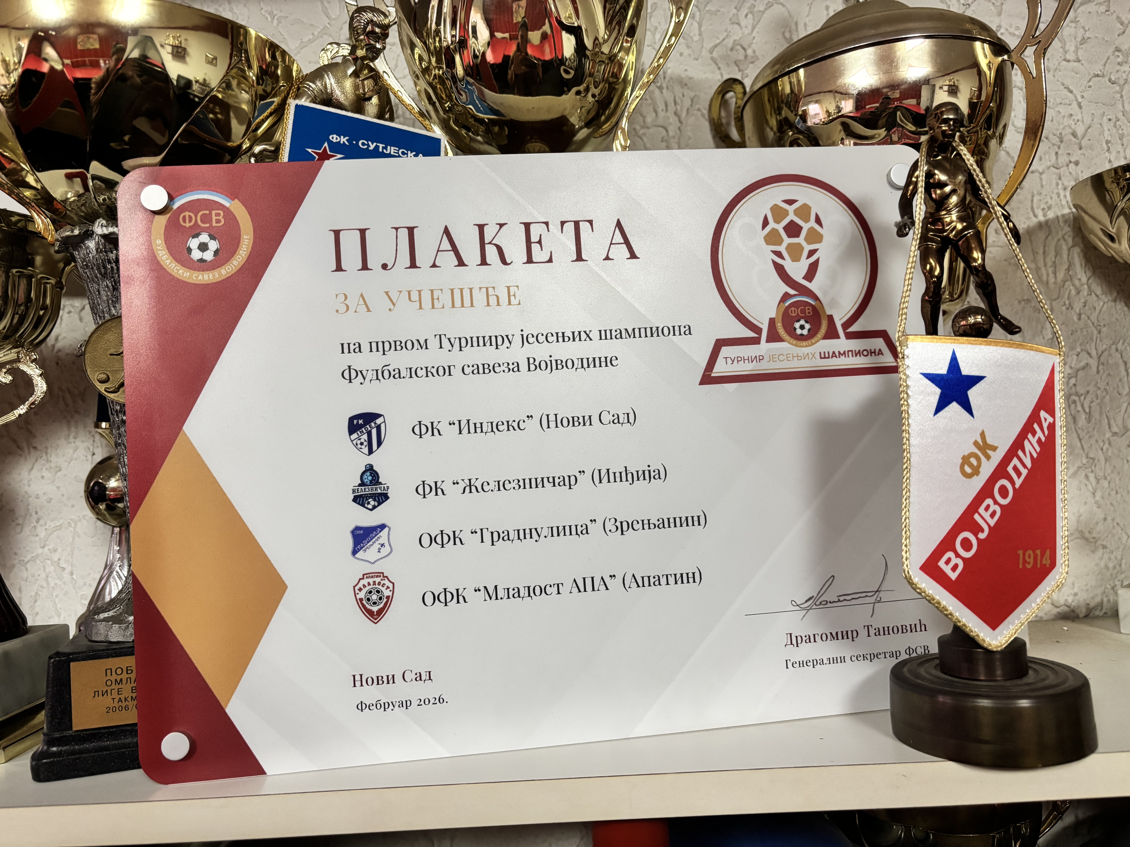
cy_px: 424
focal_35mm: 26
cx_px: 565
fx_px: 849
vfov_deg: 53.1
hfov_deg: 67.3
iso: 400
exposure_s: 1/50
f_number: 1.6
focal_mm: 5.96
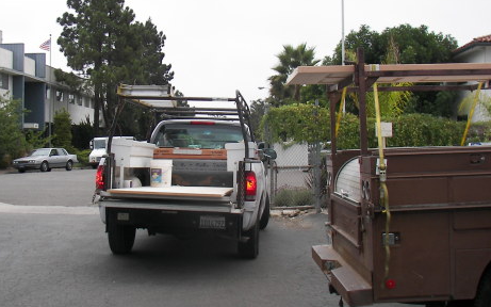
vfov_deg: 24.4
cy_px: 172
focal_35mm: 53
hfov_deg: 38.1
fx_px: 709
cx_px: 201
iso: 50
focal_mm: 6
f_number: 2.8
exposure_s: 1/800
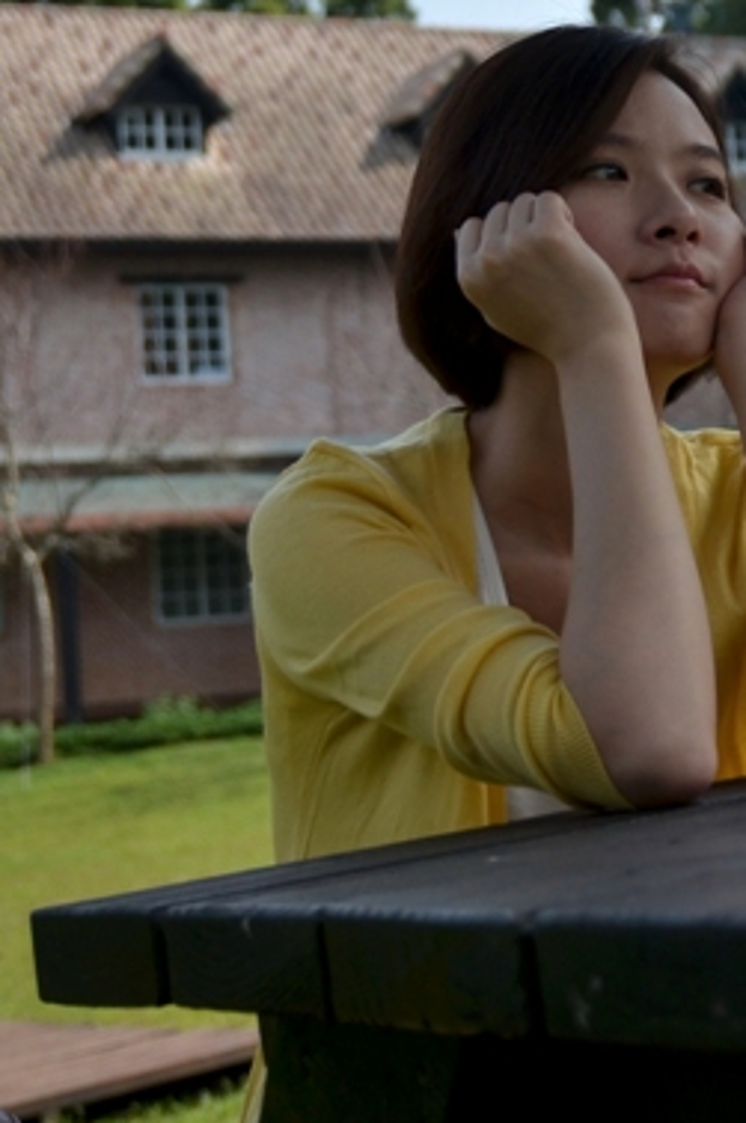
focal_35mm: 86
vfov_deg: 22.9
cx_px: 626
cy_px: 56
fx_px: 2680
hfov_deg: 15.7
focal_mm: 22
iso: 100
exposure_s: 1/4000
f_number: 2.8
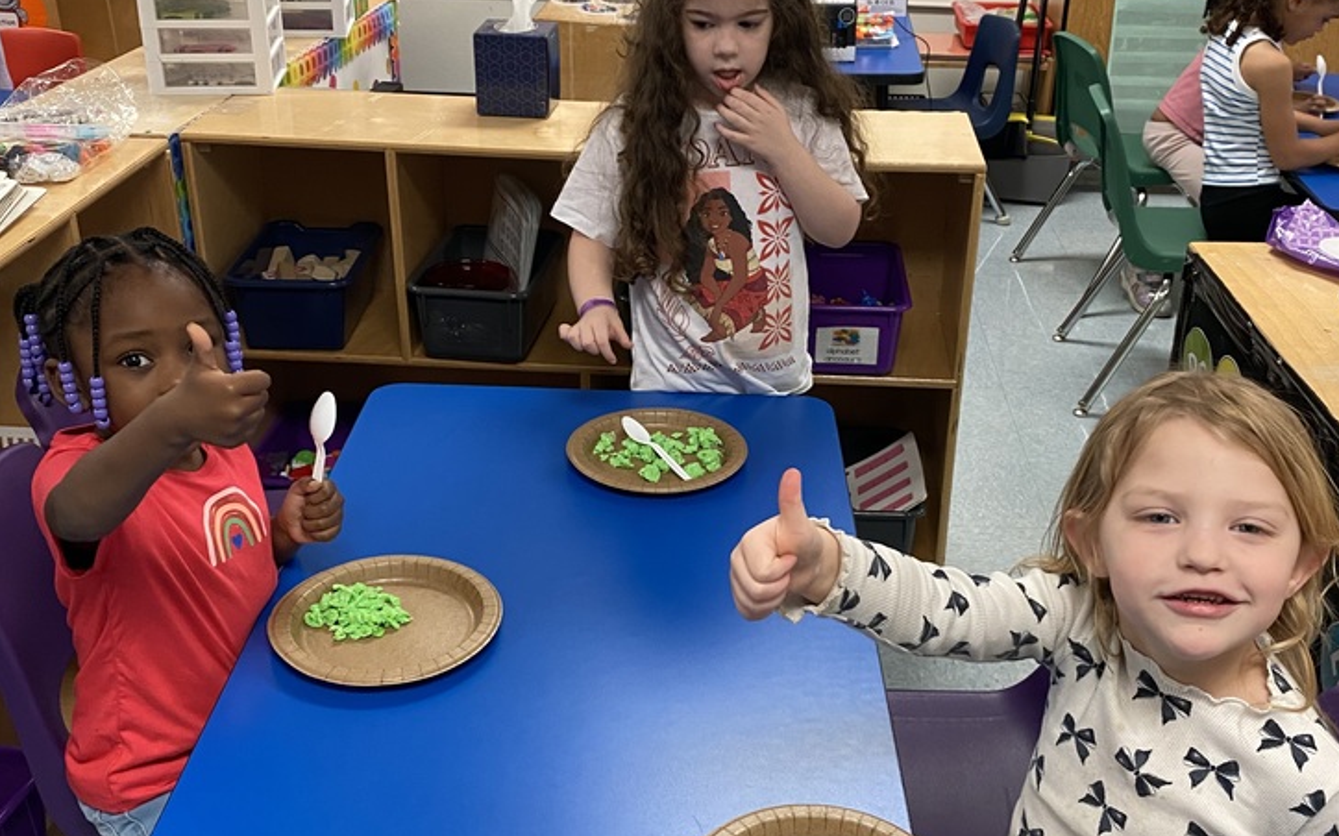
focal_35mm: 39
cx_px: 708
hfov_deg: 50.4
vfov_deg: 32.7
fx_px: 1423
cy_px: 401
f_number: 1.8
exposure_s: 1/60
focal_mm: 4.25
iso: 160
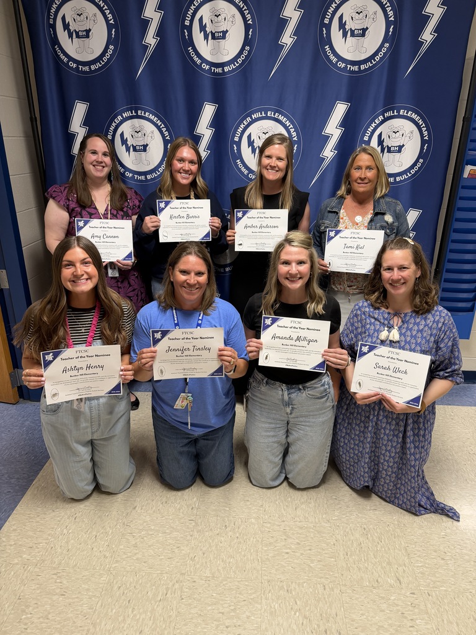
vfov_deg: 71.6
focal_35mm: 24
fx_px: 440
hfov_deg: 56.8
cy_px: 318
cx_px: 238
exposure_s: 1/78
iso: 200
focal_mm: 6.76
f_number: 1.78
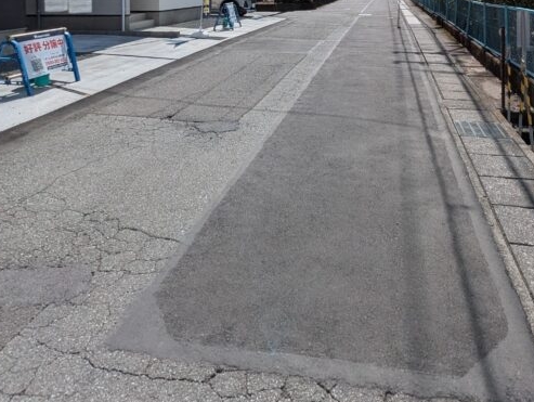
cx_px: 315
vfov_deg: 43.6
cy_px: -5
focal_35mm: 27
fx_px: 417
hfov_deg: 64.8
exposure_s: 1/3597
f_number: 2.2
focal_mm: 1.95
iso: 45
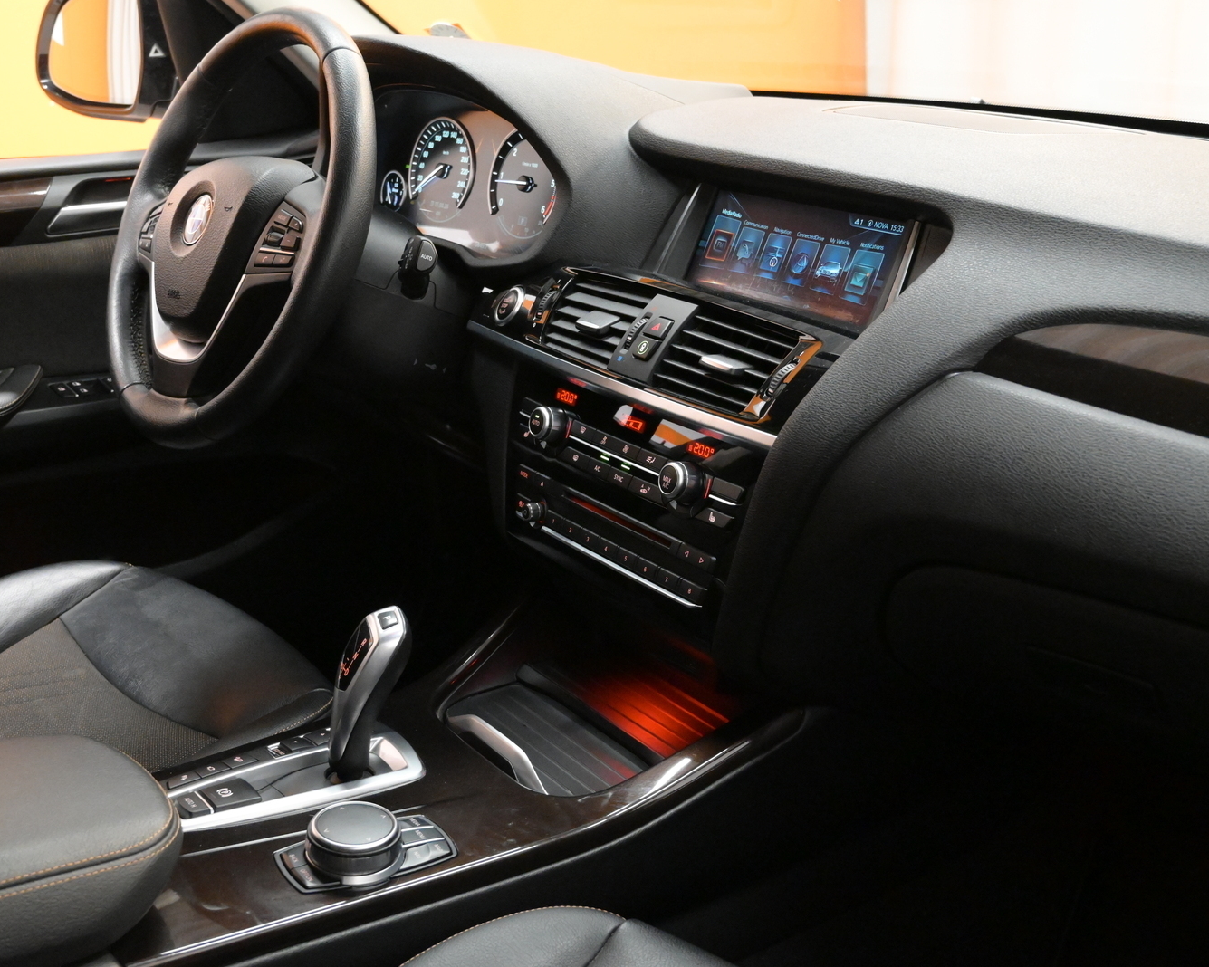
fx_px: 1467
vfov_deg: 36.5
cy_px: 484
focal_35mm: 41
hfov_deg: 44.8
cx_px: 628
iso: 6400
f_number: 5
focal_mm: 24
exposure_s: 1/100
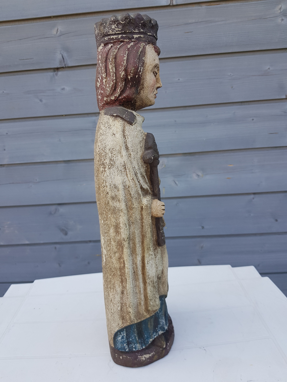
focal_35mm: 26
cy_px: 191
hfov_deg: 53.1
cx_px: 144
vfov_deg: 67.3
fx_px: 287
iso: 40
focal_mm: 4.2
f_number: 1.7
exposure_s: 1/338
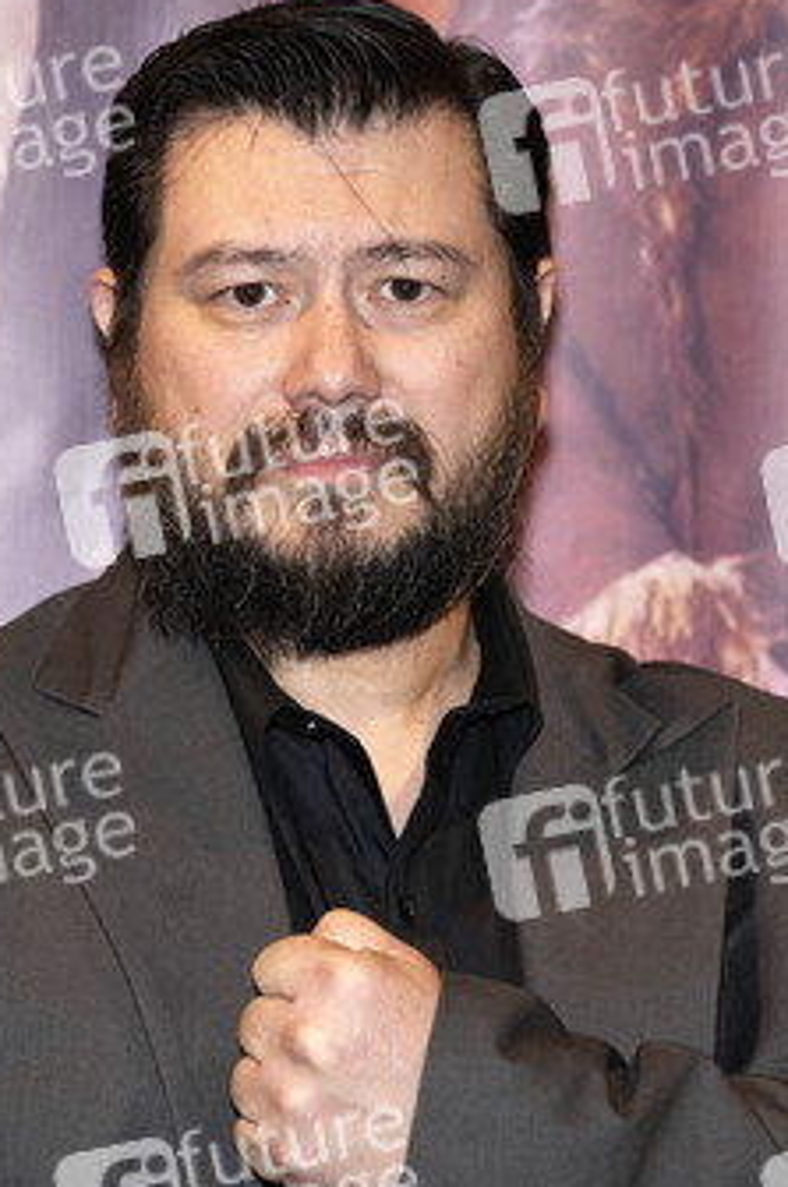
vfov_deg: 18.3
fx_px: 3688
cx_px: 339
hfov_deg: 12.2
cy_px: 661
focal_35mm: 112
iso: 800
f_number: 5
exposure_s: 1/200
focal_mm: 94
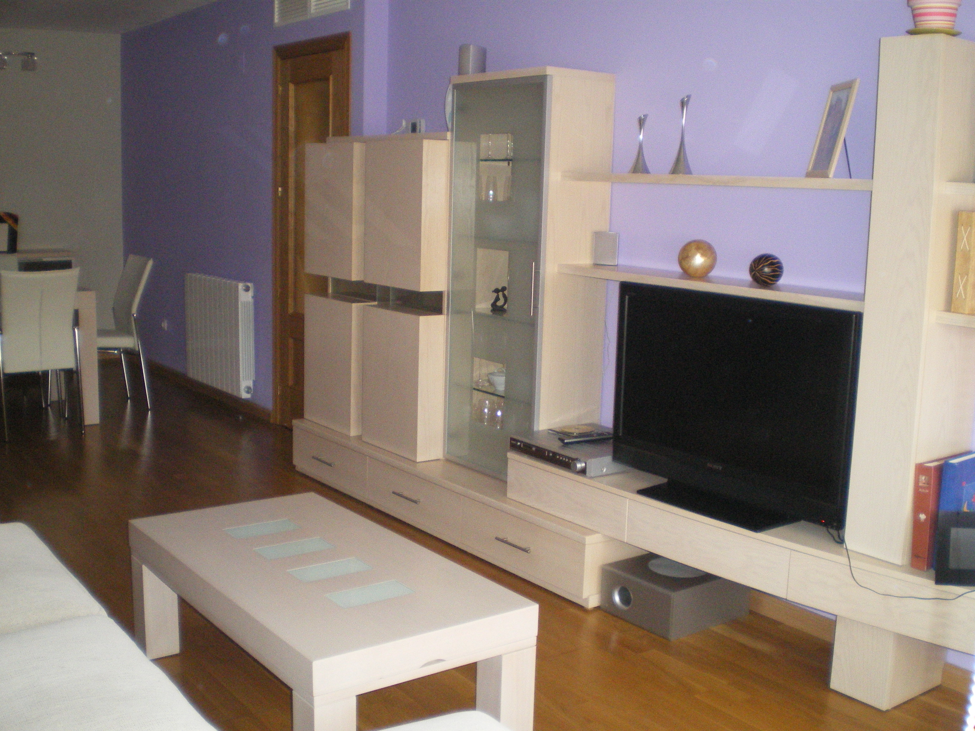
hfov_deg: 49.0
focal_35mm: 38
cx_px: 488
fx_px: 1070
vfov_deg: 37.7
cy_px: 366
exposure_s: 1/50
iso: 400
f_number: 3.1
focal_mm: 6.3
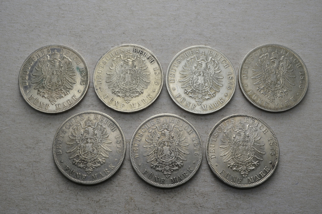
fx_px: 348
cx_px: 161
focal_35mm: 39
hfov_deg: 49.6
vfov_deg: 34.1
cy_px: 107
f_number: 14
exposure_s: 1/250
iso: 400
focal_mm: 26
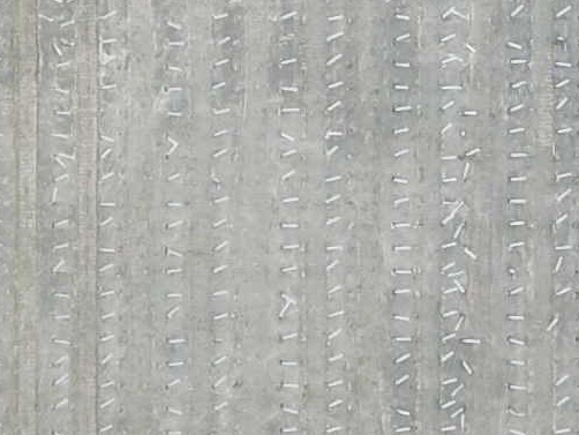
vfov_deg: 6.8
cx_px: 1185
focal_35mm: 207
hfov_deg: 9.0
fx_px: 3464
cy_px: -635
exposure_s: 1/121
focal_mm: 4.73
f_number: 2.2
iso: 100
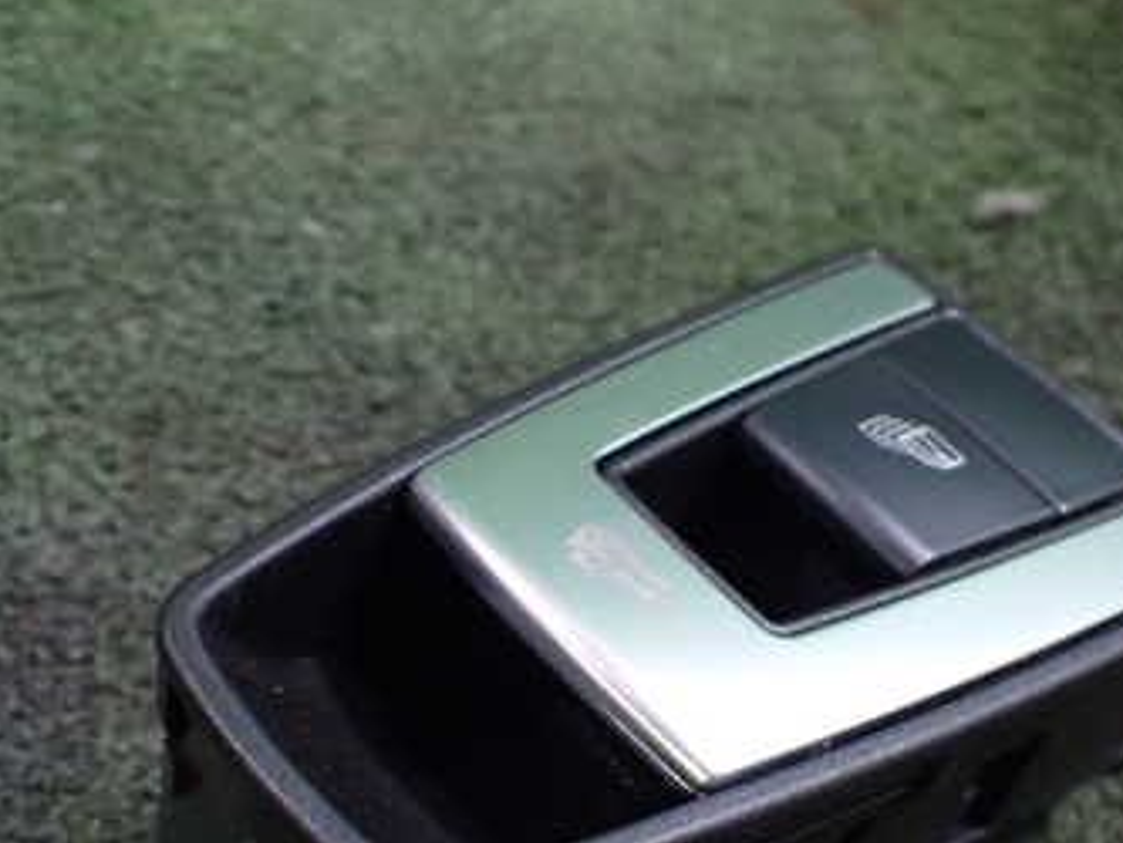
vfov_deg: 26.7
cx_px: 674
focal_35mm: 54
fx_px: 1752
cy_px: 634
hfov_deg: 35.4
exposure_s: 1/80
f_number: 2.3
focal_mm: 5.4
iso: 800
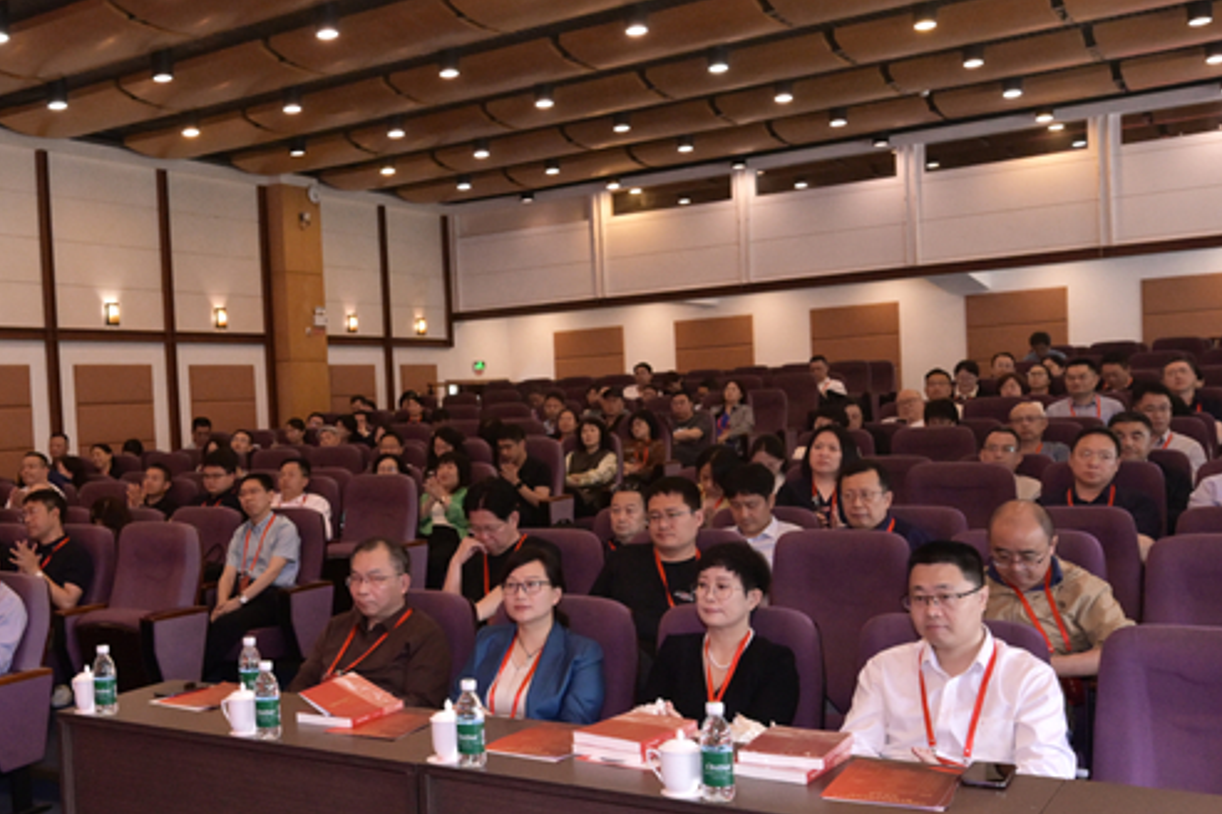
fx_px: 1324
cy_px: 468
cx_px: 325
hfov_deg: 47.9
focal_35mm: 39
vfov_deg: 34.1
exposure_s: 1/250
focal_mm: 16
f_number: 4.5
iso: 2000
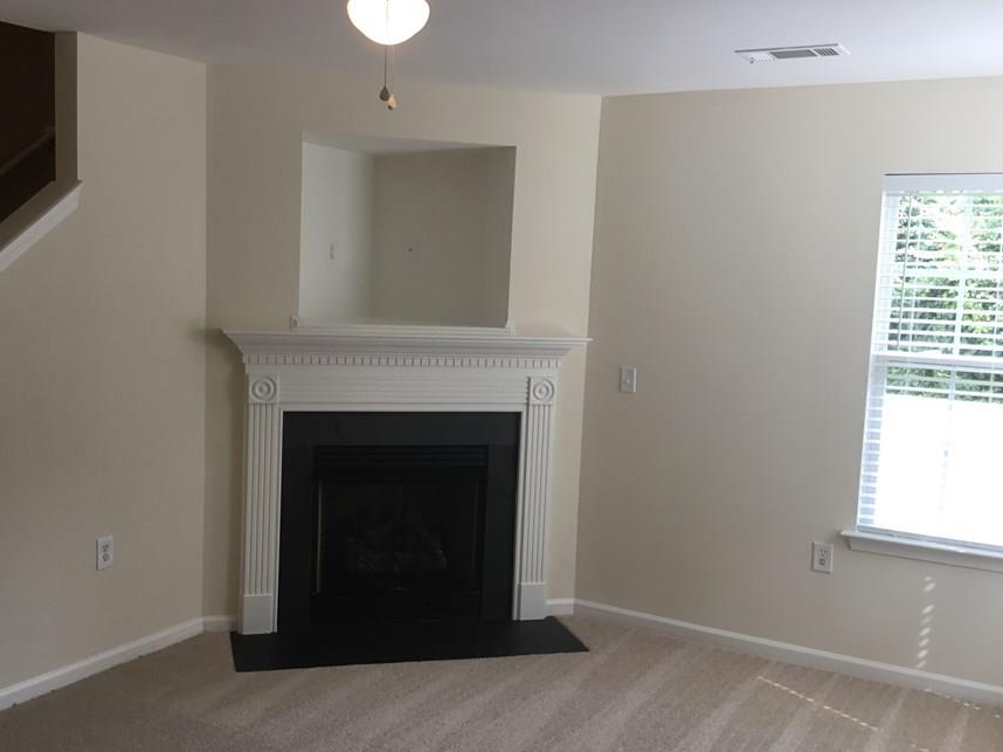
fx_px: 1072
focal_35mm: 37
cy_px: 392
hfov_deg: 50.1
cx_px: 450
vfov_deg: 38.6
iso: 25
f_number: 2.4
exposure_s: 1/40
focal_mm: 3.3
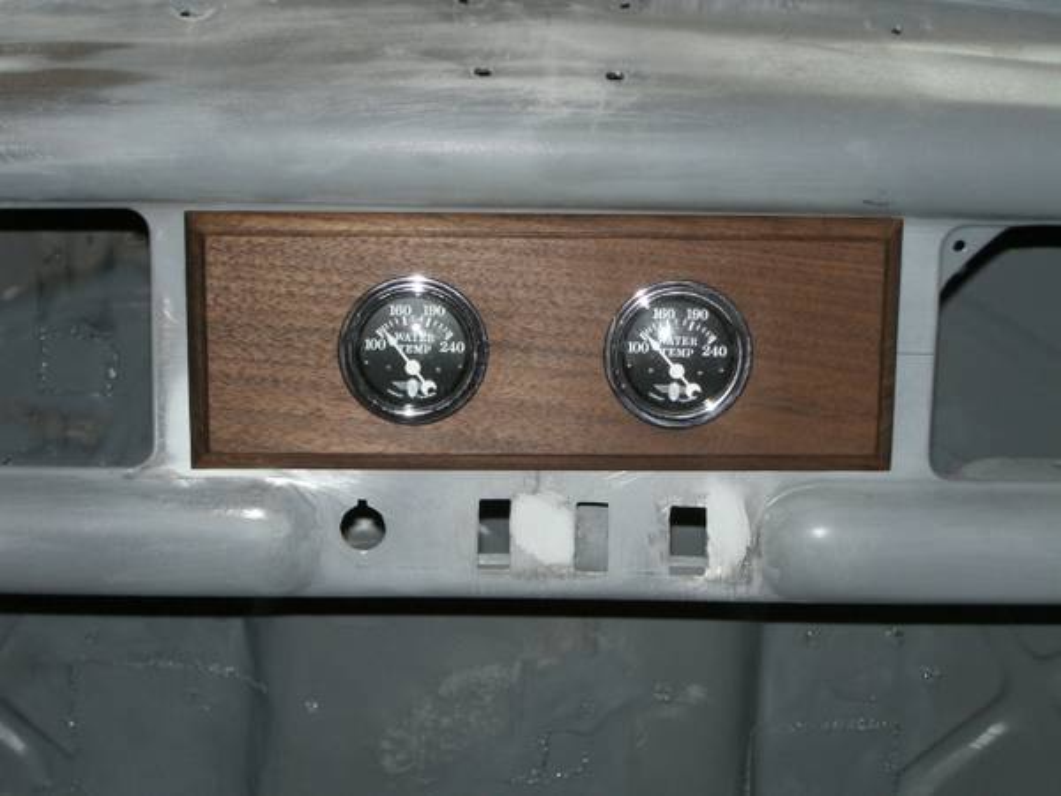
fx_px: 2084
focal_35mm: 68
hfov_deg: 28.6
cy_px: 398
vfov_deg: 21.6
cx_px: 530
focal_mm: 14.2
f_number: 4
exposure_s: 1/60
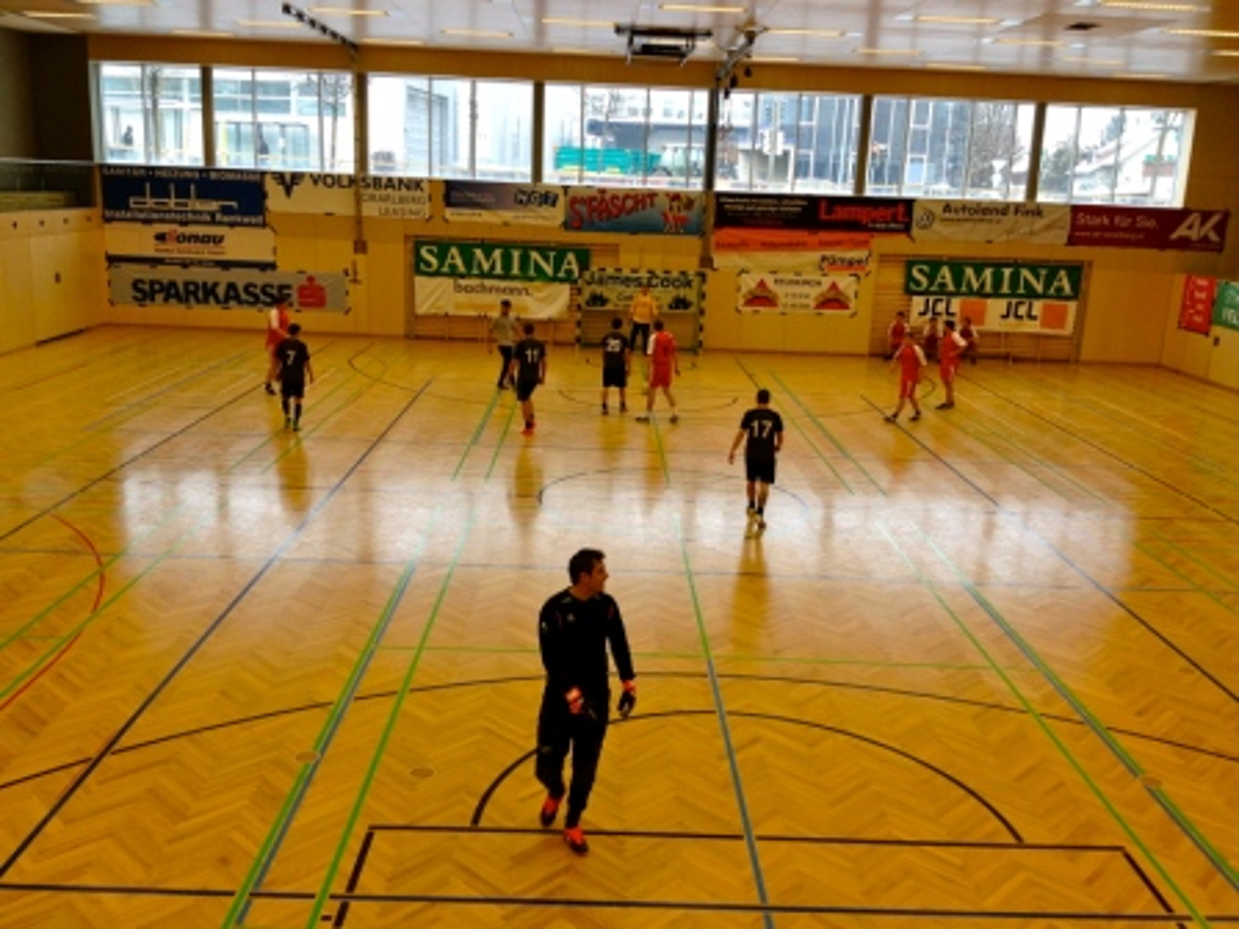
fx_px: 1253
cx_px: 620
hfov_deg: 52.6
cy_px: 464
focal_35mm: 35
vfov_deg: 40.7
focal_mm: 4.28
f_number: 2.4
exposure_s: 1/120
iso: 64
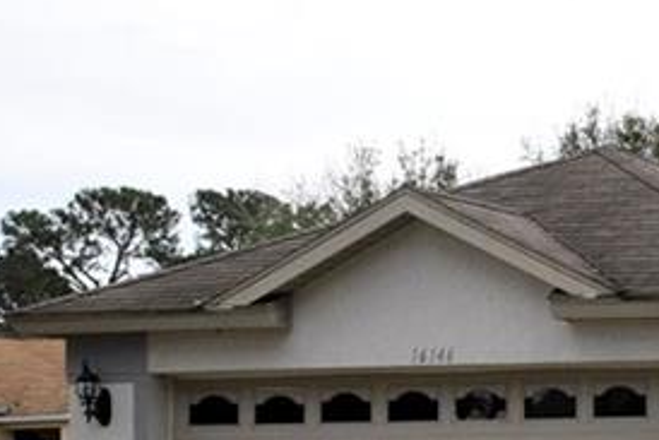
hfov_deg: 15.9
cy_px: 456
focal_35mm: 112
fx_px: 2051
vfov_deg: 12.1
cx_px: 1140
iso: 1600
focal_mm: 20
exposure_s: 1/750
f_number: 13
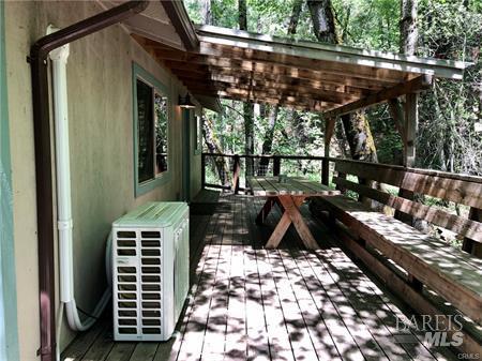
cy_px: 180
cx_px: 241
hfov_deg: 63.5
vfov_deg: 49.7
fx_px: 390
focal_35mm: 28
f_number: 1.8
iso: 32
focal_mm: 3.99
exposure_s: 1/120
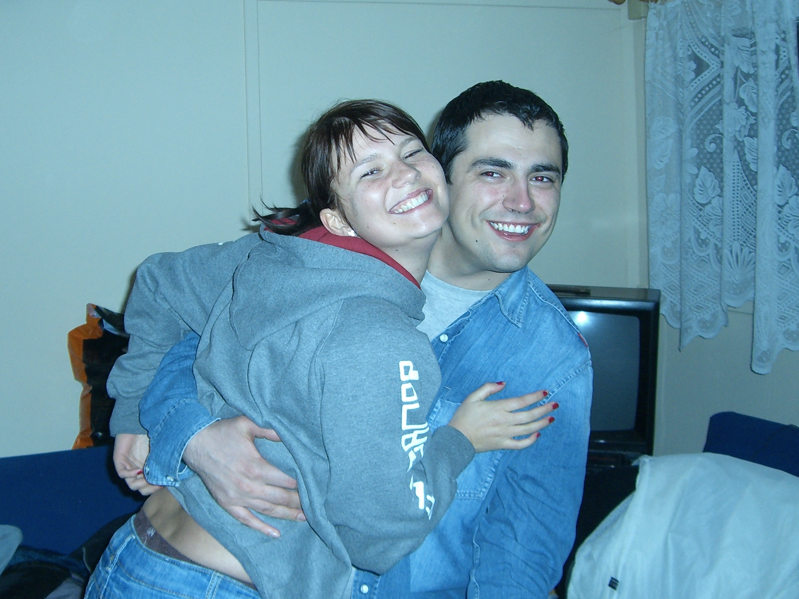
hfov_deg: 37.4
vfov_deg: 28.6
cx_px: 347
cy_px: 271
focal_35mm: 51
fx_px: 1177
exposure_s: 1/60
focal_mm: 6.2
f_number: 2.7
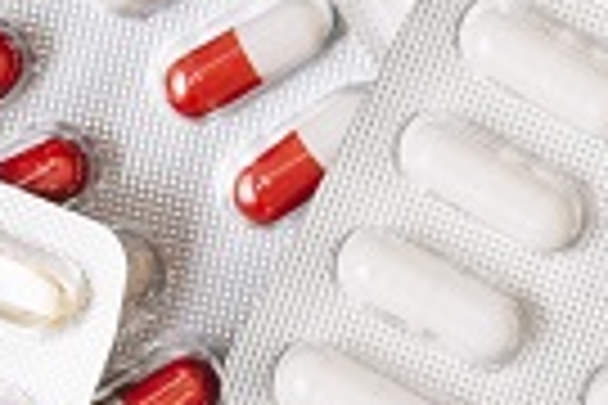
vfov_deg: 3.5
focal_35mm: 397
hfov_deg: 5.2
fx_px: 6704
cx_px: 698
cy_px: 16
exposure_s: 1/160
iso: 250
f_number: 8
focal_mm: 105
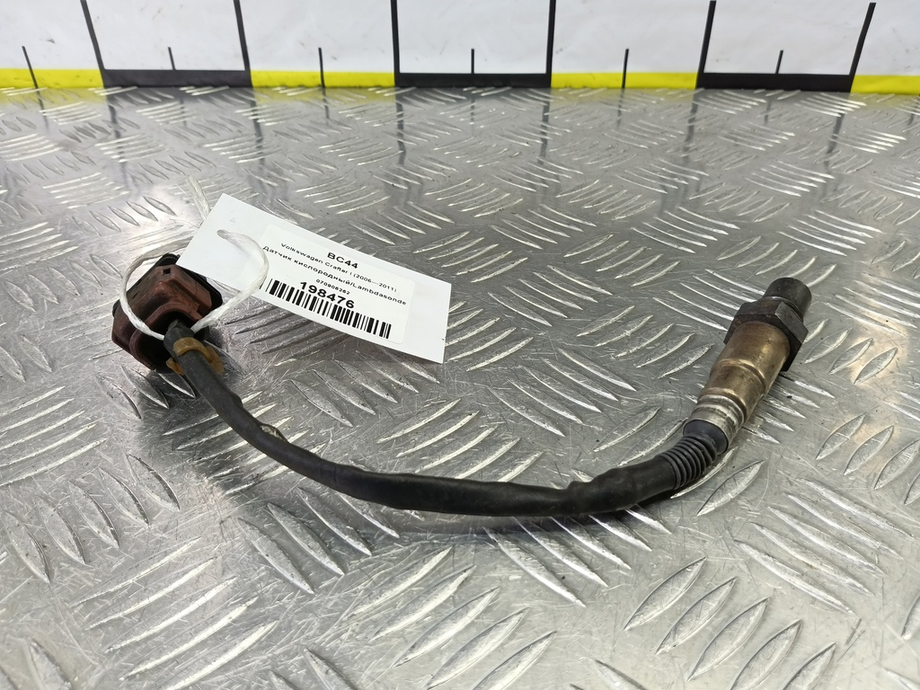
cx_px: 460
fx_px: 611
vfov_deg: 58.9
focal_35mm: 23
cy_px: 345
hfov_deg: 73.9
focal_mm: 4.11
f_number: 1.6
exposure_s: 1/50
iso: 138
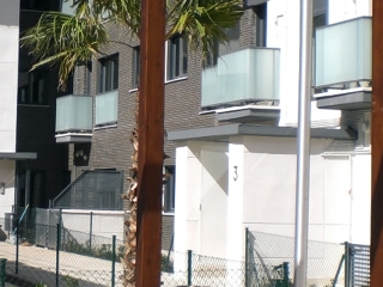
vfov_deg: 13.8
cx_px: 99
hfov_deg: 18.3
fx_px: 1184
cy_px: 95
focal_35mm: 107
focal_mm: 6.3
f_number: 4.4
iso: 50
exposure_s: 1/640
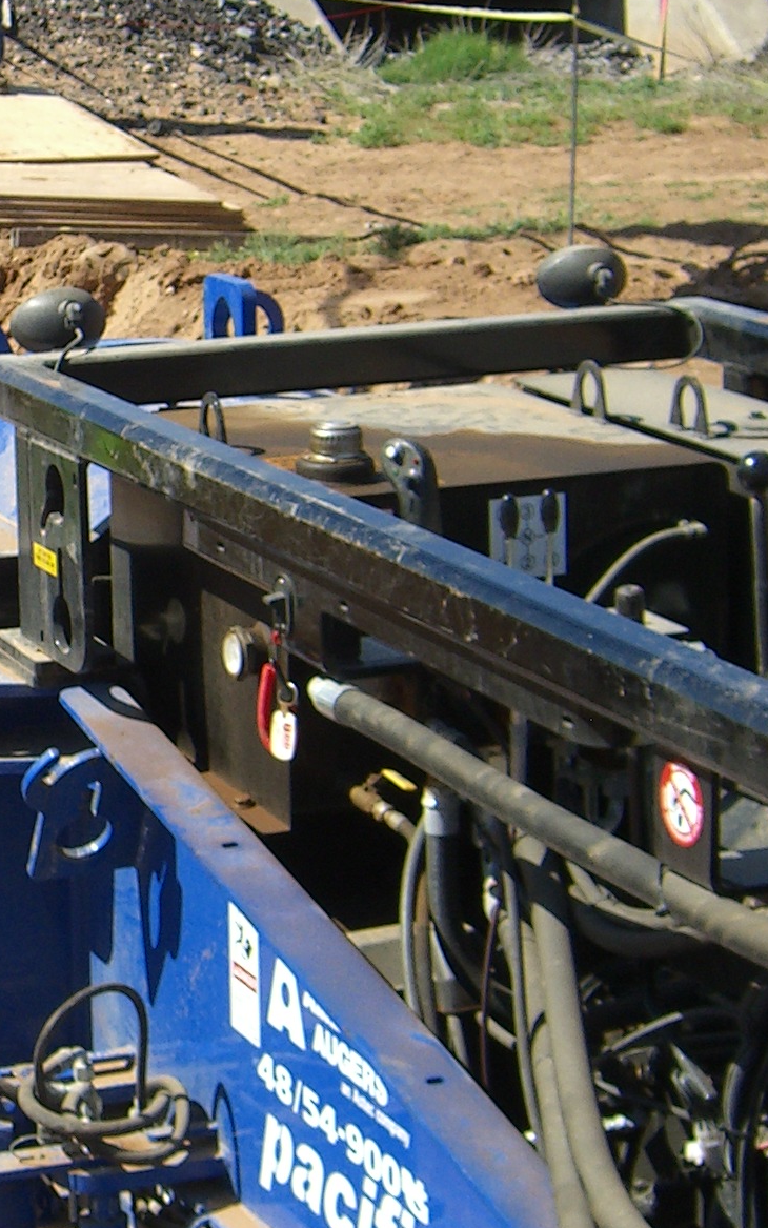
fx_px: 3548
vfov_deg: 19.6
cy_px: 559
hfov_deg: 12.0
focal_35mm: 106
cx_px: -263
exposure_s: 1/125
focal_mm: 7.9
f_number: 8
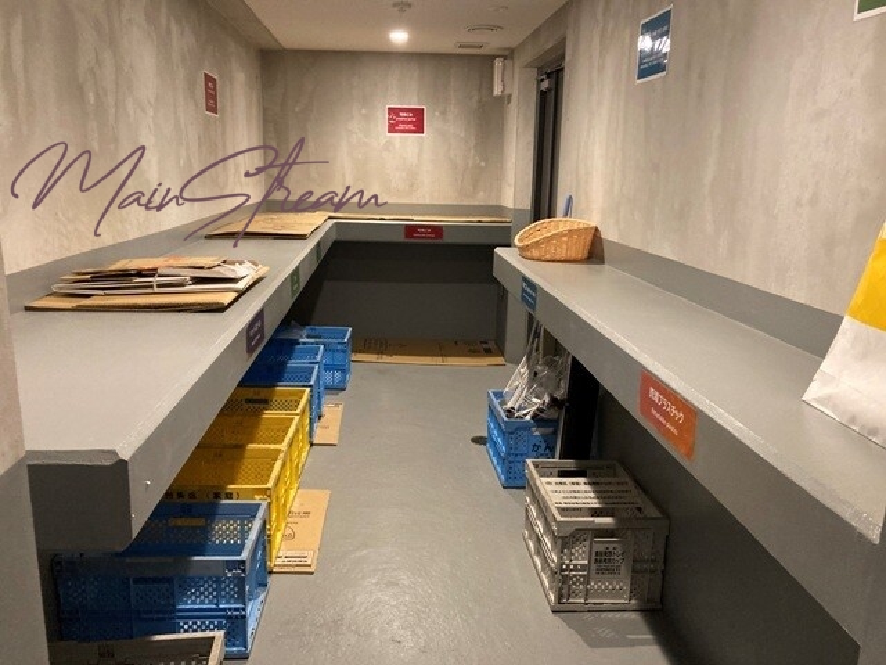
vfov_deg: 49.7
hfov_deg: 63.4
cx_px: 443
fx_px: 717
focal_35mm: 28
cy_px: 332
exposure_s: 1/33
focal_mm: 3.99
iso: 320
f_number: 1.8
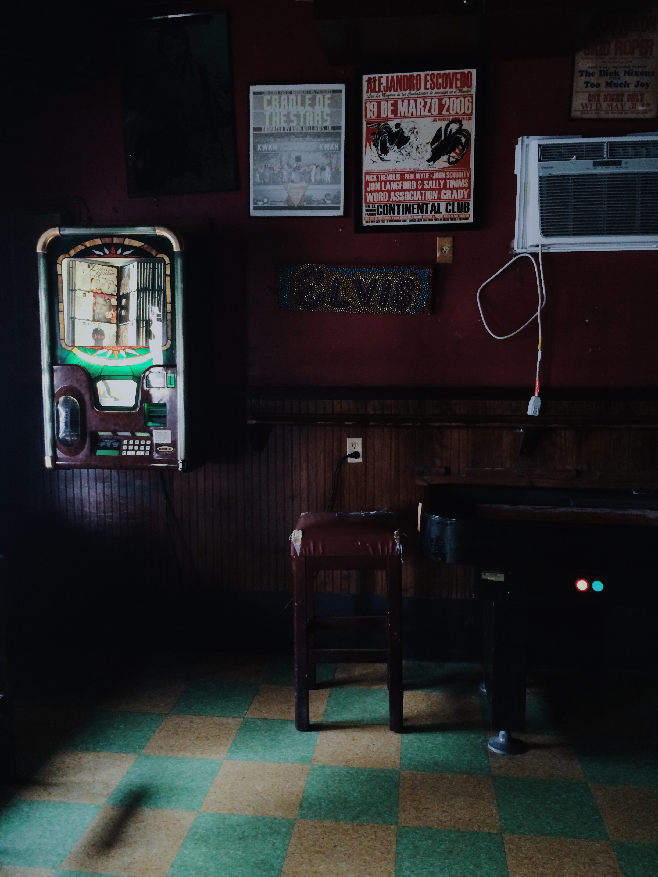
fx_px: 735
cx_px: 329
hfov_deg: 48.2
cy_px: 438
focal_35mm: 29
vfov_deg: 61.7
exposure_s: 1/30
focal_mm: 4.15
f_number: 2.2
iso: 200
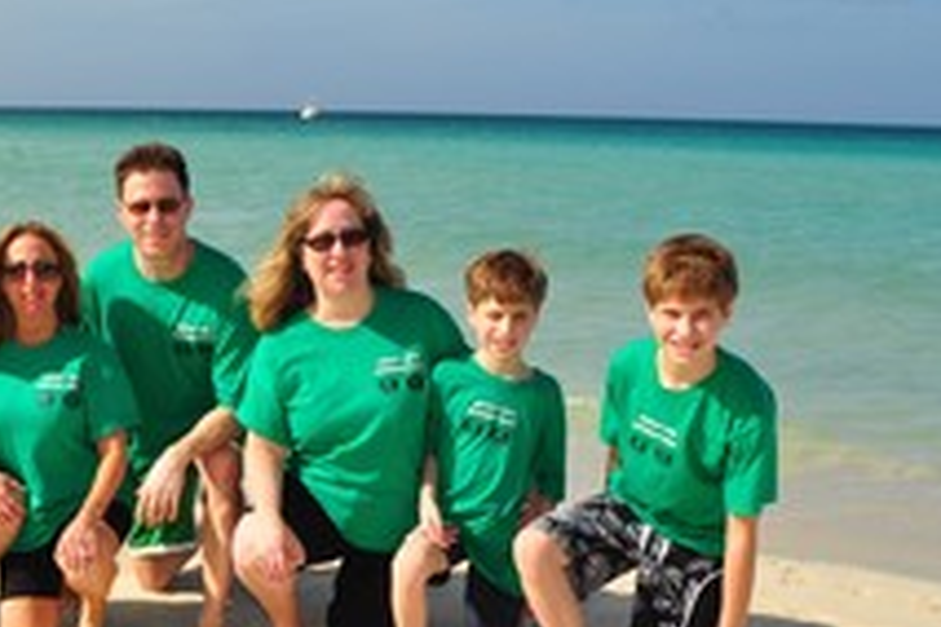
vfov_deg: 21.4
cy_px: 583
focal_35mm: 62
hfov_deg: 31.4
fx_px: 1620
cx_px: 168
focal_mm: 22
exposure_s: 1/200
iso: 200
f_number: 13
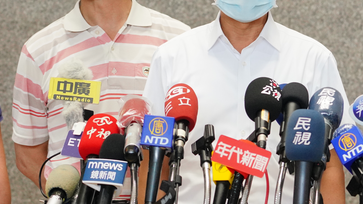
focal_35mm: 238
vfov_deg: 5.1
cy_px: 46
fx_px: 2291
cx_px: 259
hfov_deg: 9.1
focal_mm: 98
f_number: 4
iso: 3200
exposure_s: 1/160
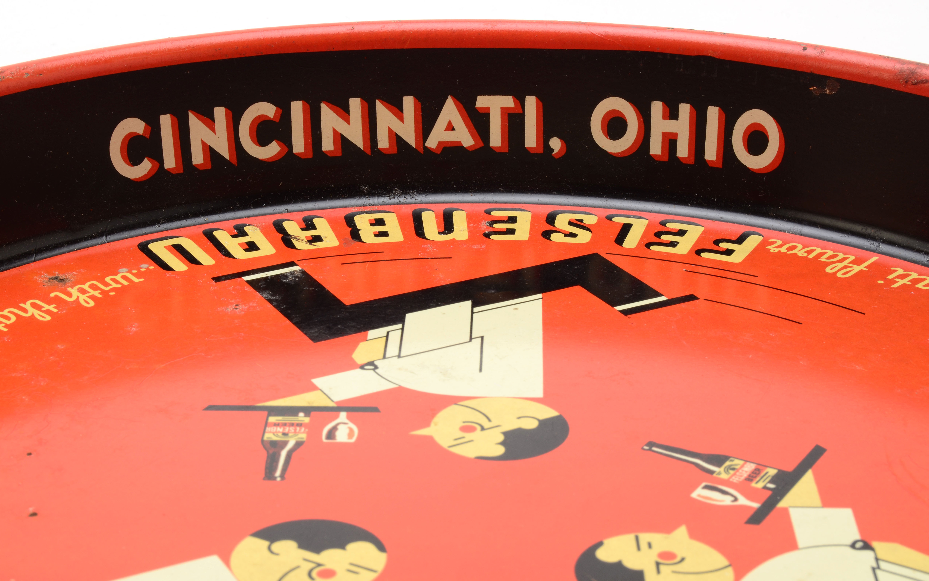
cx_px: 467
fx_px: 2140
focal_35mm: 85
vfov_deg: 15.5
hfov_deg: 24.5
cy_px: 291
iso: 100
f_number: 20
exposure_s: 1/160
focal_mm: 55
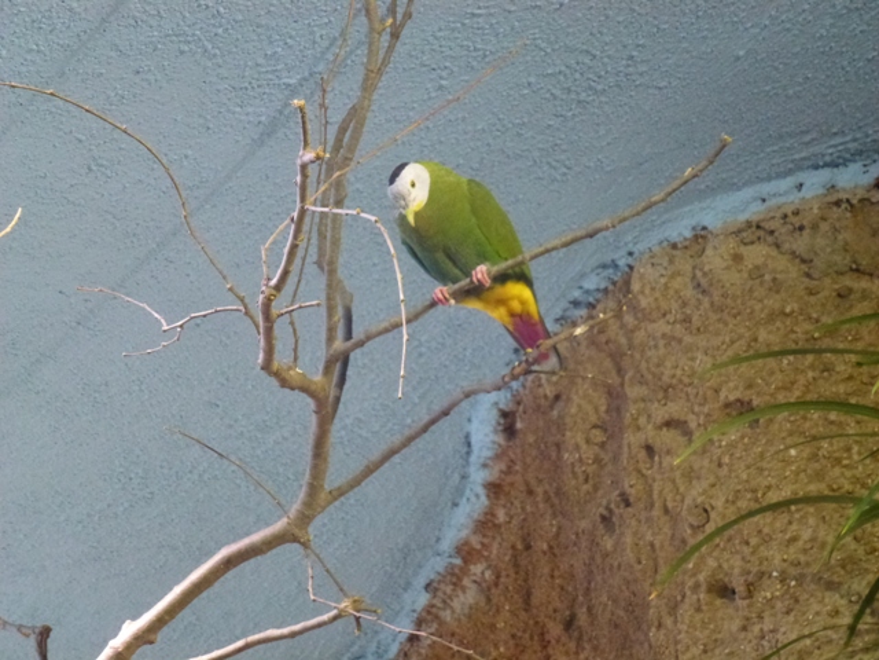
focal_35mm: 155
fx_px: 3936
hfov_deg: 12.7
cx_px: 440
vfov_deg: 9.6
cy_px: 330
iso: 640
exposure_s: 1/30
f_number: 5.3
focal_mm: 27.7
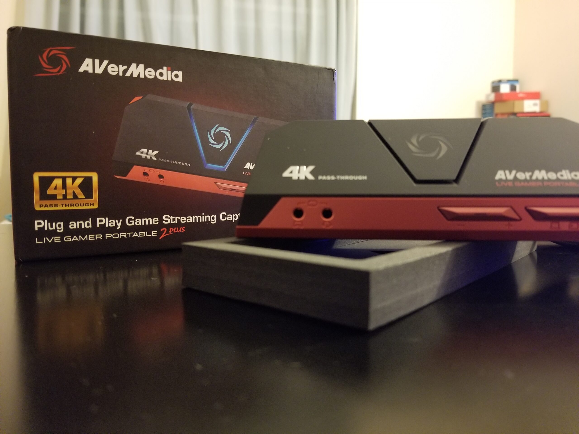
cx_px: 290
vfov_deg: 53.1
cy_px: 217
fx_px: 435
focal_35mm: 26
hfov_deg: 67.3
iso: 500
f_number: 1.7
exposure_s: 1/10
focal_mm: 4.25
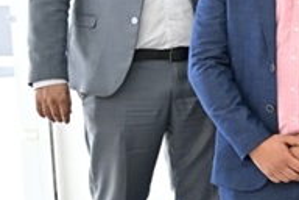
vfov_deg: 11.3
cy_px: 88
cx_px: 719
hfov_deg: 12.9
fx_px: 1005
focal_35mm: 121
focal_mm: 24
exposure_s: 1/200
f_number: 4.5
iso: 400
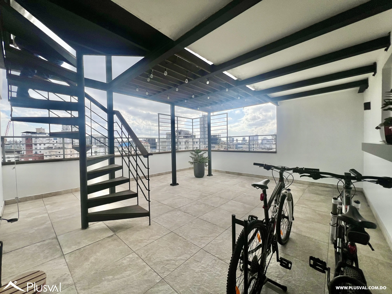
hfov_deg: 106.2
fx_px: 147
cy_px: 147
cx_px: 196
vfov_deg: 89.9
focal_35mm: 13
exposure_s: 1/1531
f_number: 1.8
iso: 32
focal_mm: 1.57
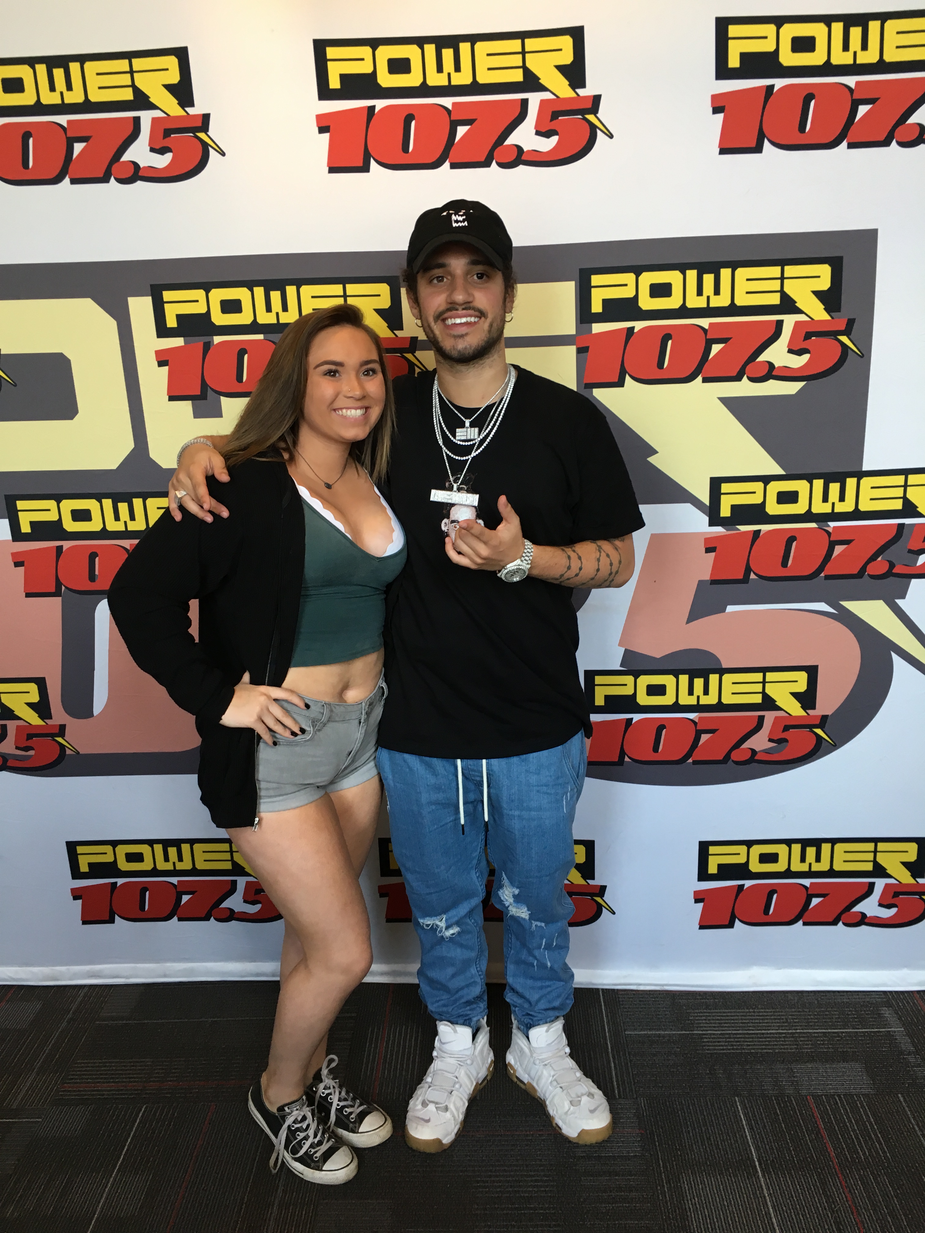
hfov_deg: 48.2
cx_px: 462
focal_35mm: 29
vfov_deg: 61.7
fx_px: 1033
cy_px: 616
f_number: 2.2
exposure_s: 1/30
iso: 50
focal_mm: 4.15
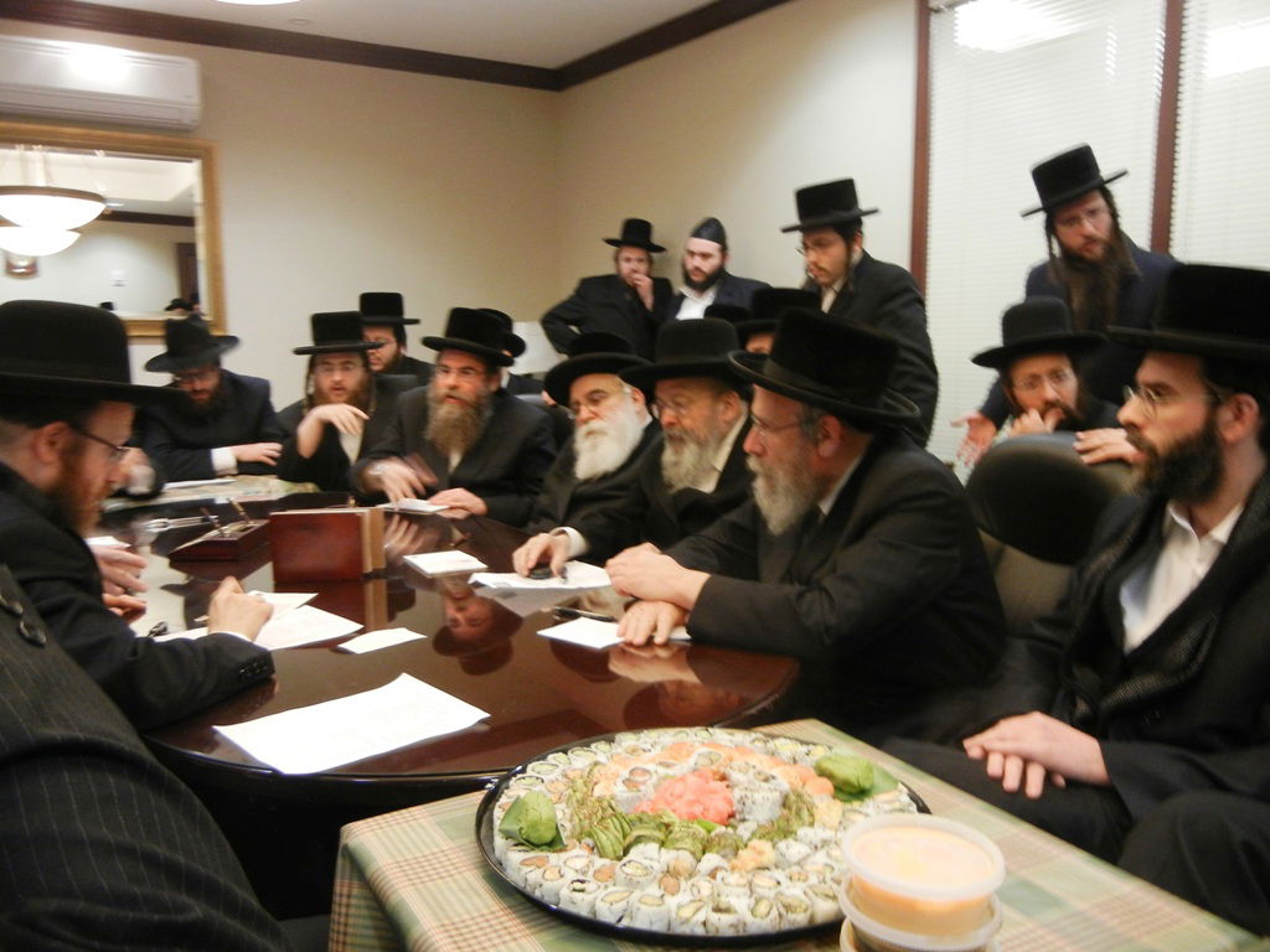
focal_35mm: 30
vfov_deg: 46.8
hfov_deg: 60.0
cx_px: 635
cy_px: 476
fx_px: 1101
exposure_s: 1/11.4
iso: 400
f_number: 3.5
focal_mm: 5.4
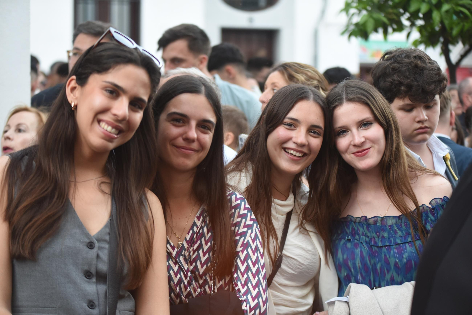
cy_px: 158
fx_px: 918
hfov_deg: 28.8
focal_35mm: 70
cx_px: 236
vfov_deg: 19.5
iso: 1400
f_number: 2.8
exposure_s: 1/100
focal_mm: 70
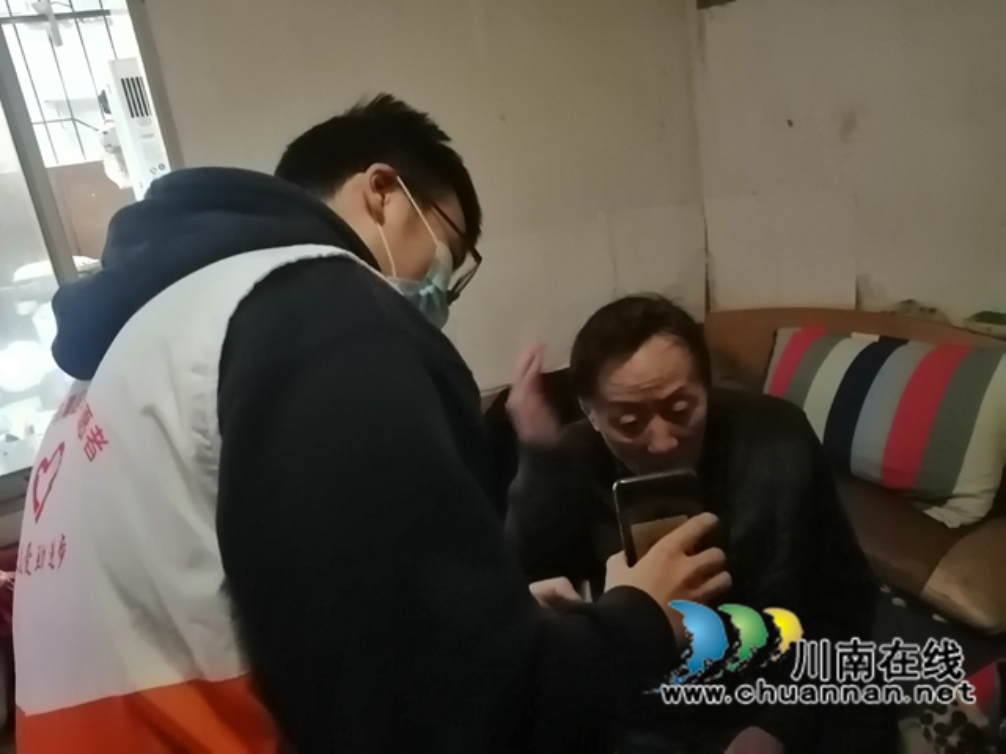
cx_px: 503
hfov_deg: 67.3
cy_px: 377
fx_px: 756
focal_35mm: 26
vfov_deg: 53.1
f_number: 1.8
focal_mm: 3.62
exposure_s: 1/20
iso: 1250
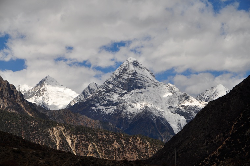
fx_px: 812
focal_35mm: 117
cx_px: 125
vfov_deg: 11.7
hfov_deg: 17.5
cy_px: 83
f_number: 8
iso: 200
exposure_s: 1/800
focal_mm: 78
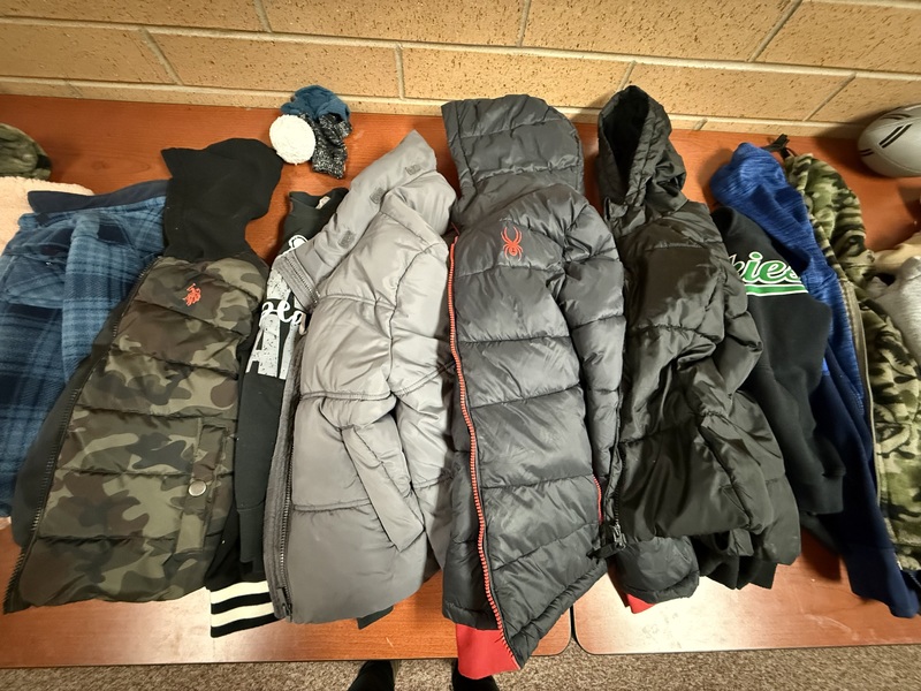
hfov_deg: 102.1
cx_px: 460
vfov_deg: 85.7
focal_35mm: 14
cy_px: 346
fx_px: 372
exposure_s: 1/40
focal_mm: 2.22
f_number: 2.2
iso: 1250
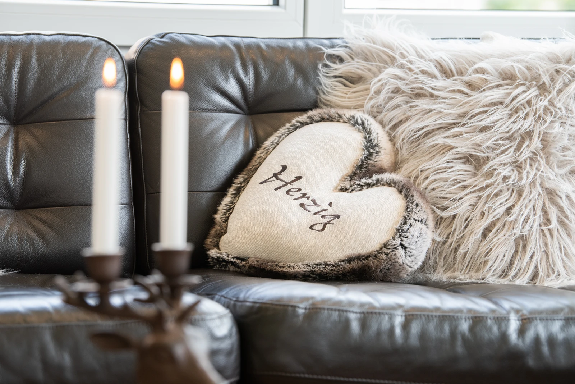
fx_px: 2157
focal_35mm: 135
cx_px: 288
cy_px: 192
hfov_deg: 15.2
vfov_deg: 10.2
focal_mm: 135
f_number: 5
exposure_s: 1/200
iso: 1000
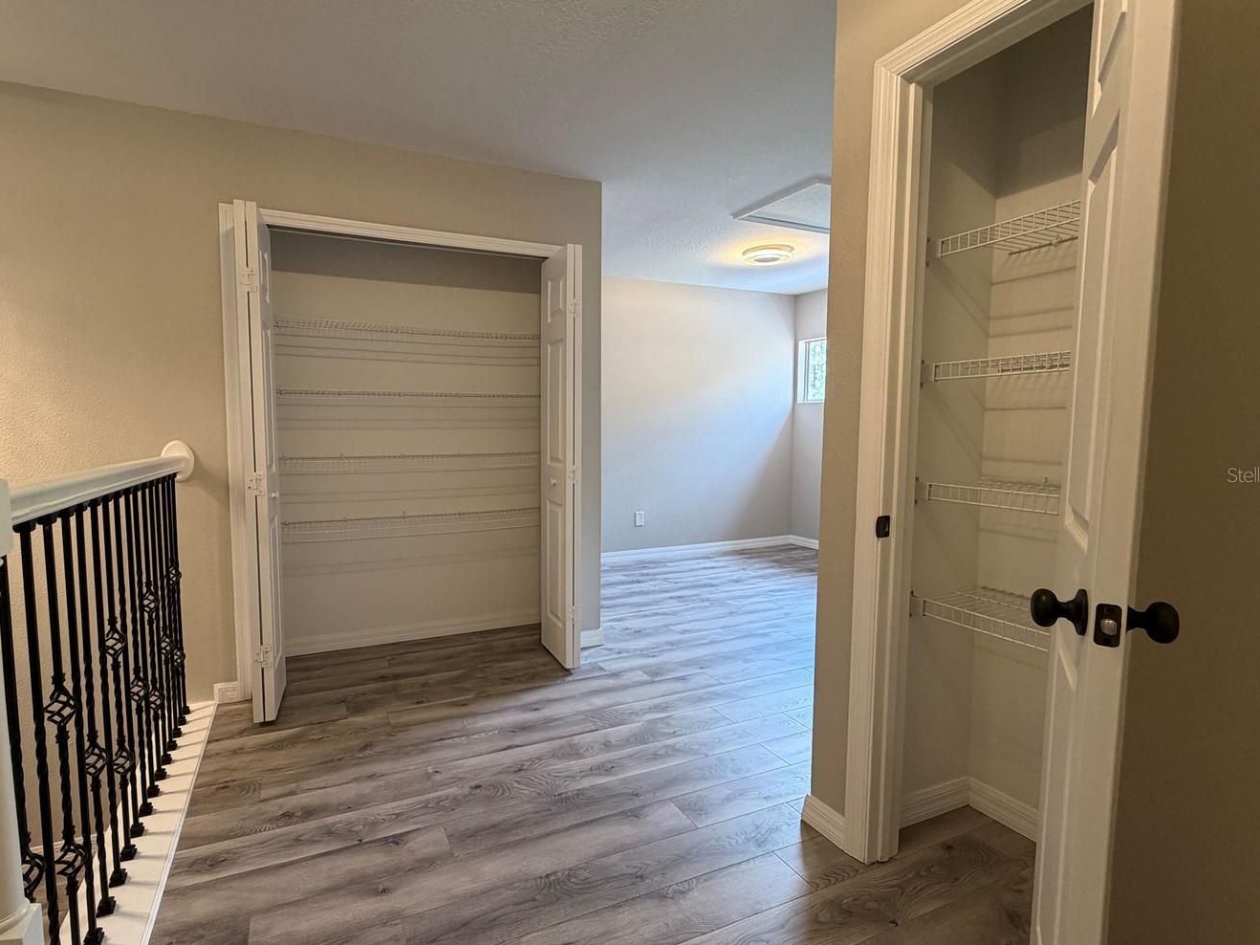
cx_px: 553
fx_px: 619
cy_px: 474
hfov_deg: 90.6
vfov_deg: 74.7
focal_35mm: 17
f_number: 2.2
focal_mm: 2.22
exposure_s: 1/60
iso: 160
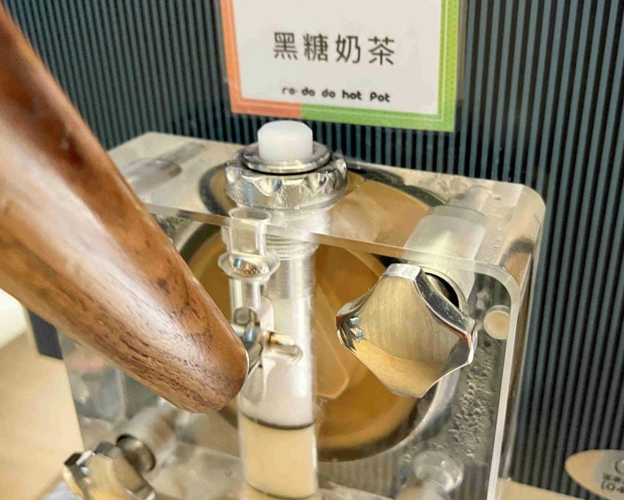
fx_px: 646
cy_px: 228
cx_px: 374
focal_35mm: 35
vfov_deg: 42.2
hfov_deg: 51.2
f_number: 1.5
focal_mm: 5.7
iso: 500
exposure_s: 1/60
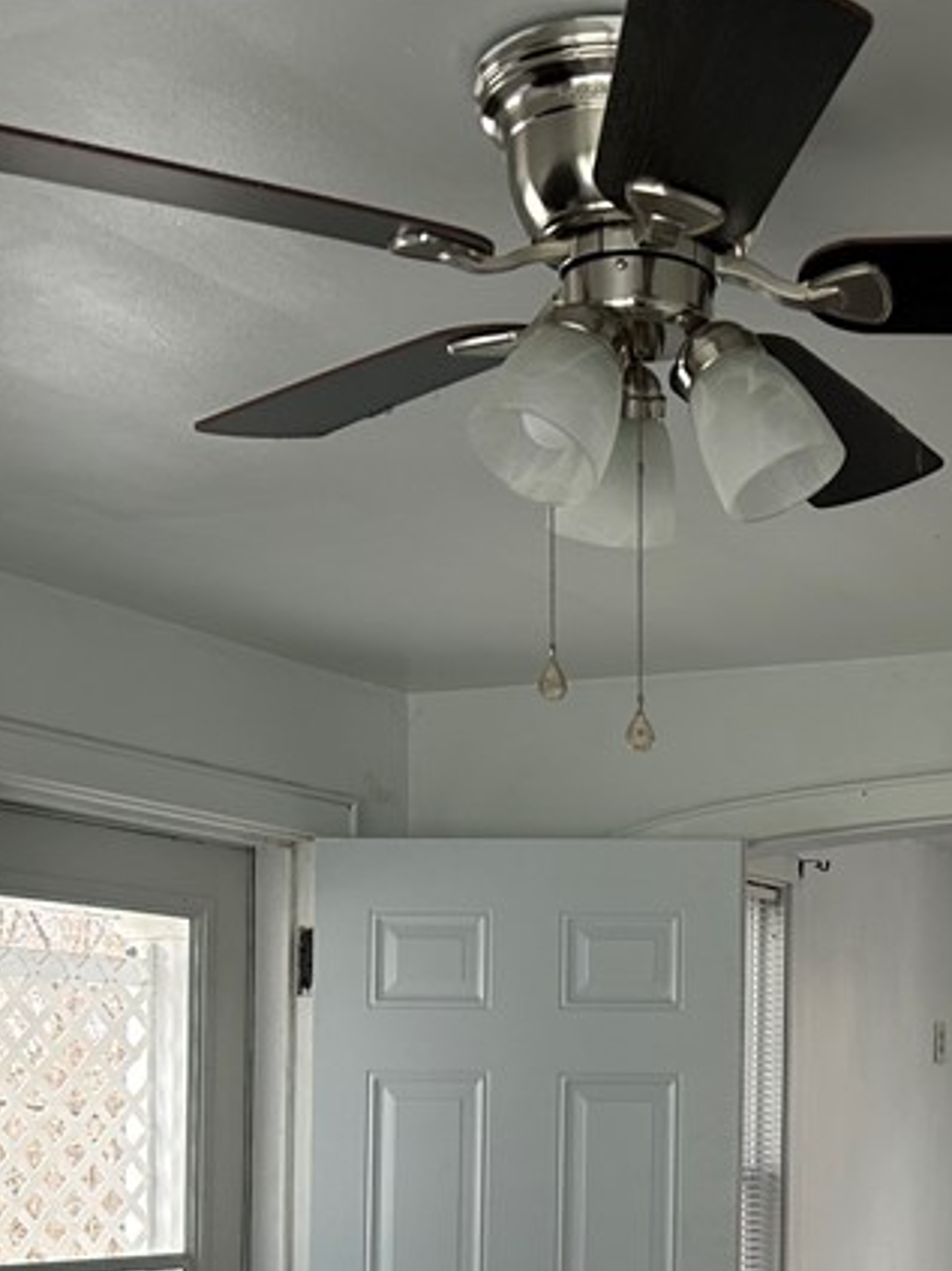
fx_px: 2311
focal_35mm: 63
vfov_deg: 29.5
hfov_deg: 22.6
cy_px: 1139
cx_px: 892
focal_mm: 5.7
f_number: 1.5
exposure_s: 1/120
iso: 100
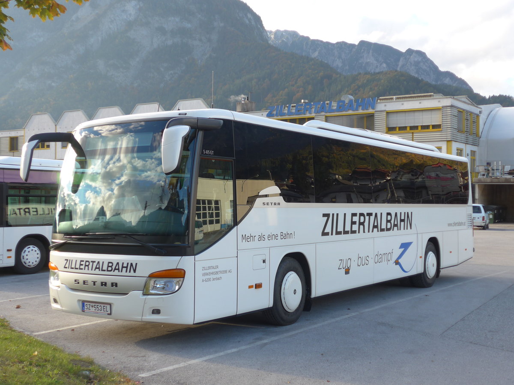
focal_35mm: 46
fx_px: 683
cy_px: 192
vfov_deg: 31.5
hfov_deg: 41.2
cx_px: 257
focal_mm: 9.5
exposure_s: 1/250
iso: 80
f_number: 3
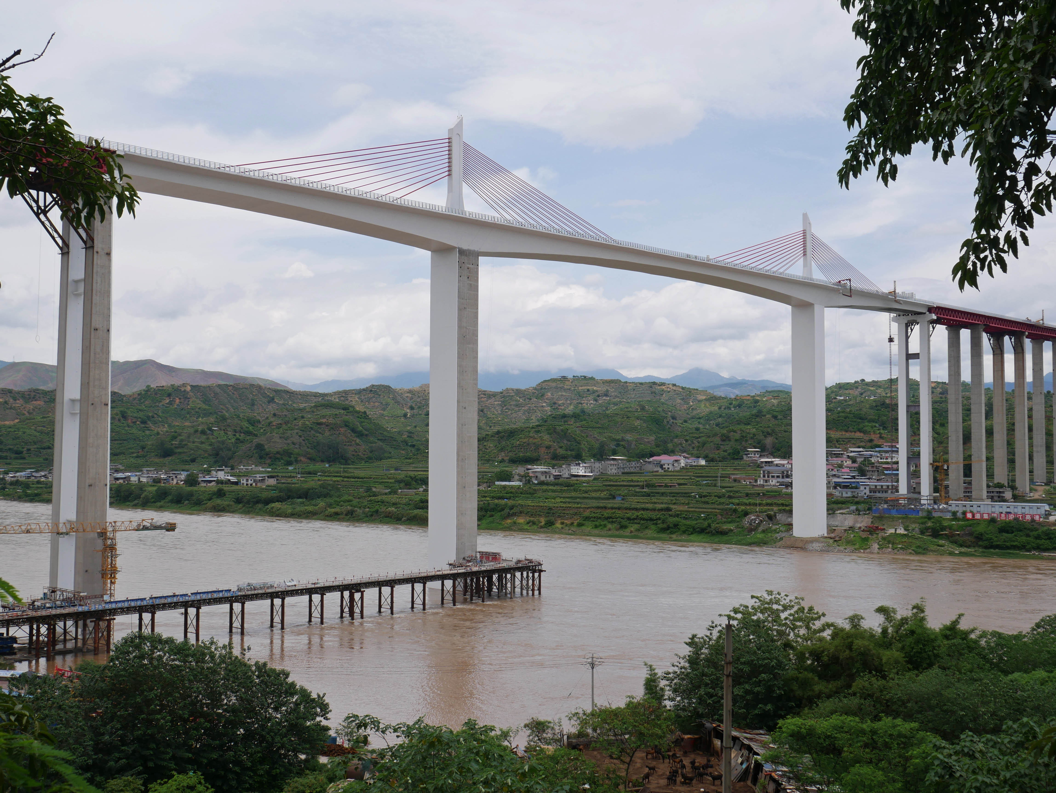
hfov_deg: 49.0
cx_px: 528
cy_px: 396
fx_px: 1160
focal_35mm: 38
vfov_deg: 37.7
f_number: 9
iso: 200
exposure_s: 1/500
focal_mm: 19
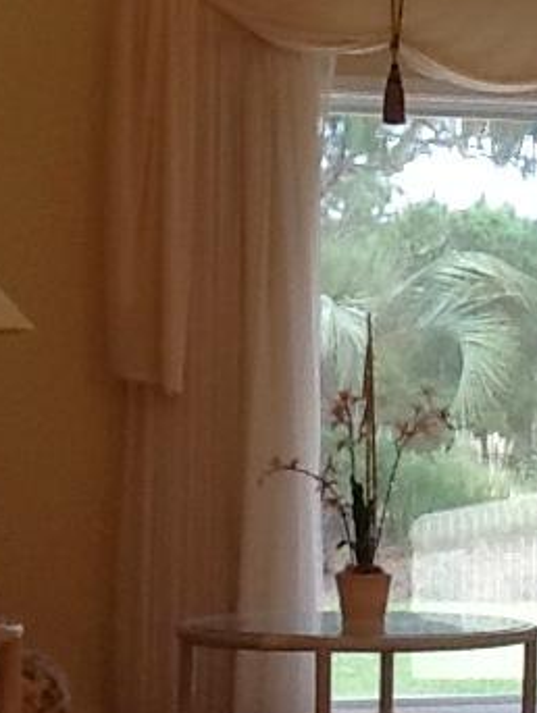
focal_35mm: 123
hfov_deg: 12.0
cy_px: 48
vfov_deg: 15.8
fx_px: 2539
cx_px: 420
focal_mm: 2.03
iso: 64
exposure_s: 1/60
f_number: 2.4
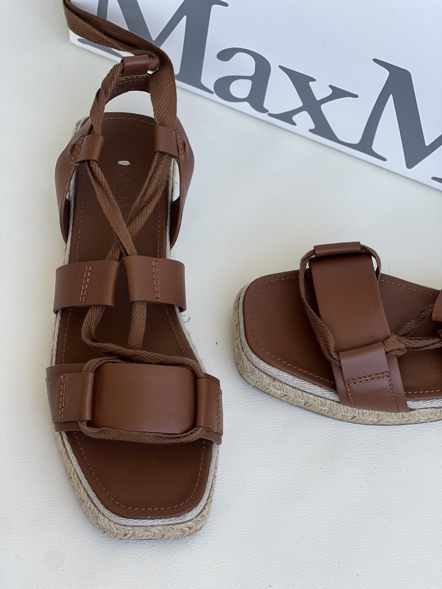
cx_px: 221
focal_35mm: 77
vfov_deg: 25.3
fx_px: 1311
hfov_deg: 19.1
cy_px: 294
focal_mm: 9
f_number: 2.8
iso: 50
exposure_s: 1/121
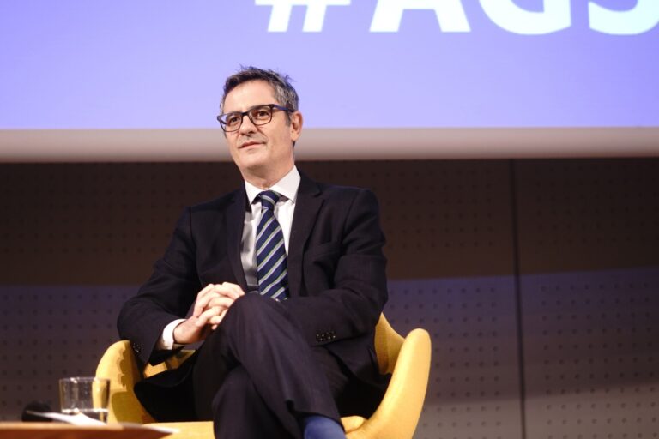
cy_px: 220
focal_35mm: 75
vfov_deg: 18.2
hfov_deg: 27.0
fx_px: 1373
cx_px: 330
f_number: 2
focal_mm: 50
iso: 800
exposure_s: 1/160
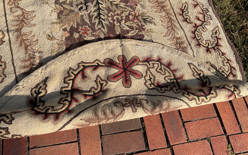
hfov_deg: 61.2
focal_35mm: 31
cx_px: 123
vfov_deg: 40.4
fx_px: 210
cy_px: 93
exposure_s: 1/1342
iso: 16
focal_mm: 3
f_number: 1.8
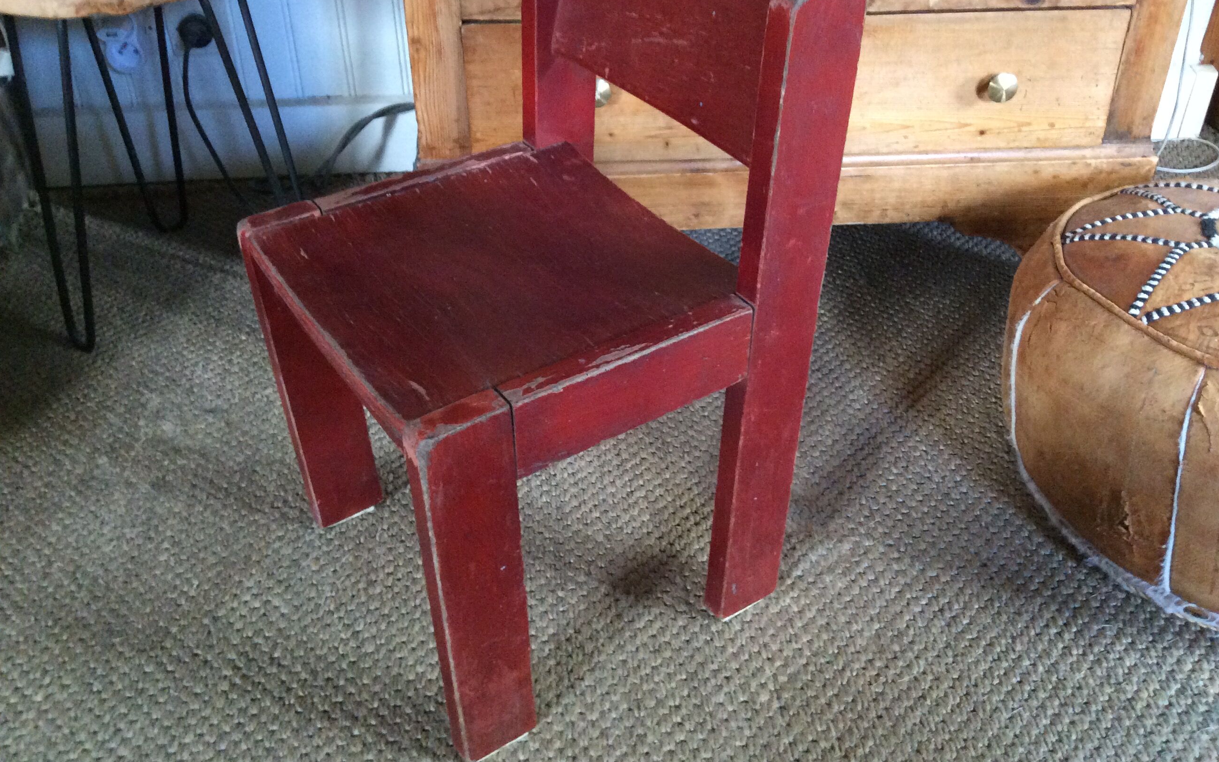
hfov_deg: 56.7
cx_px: 610
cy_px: 308
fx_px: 1130
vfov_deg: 37.1
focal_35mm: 34
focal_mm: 3.3
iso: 250
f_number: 2.4
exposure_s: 1/20
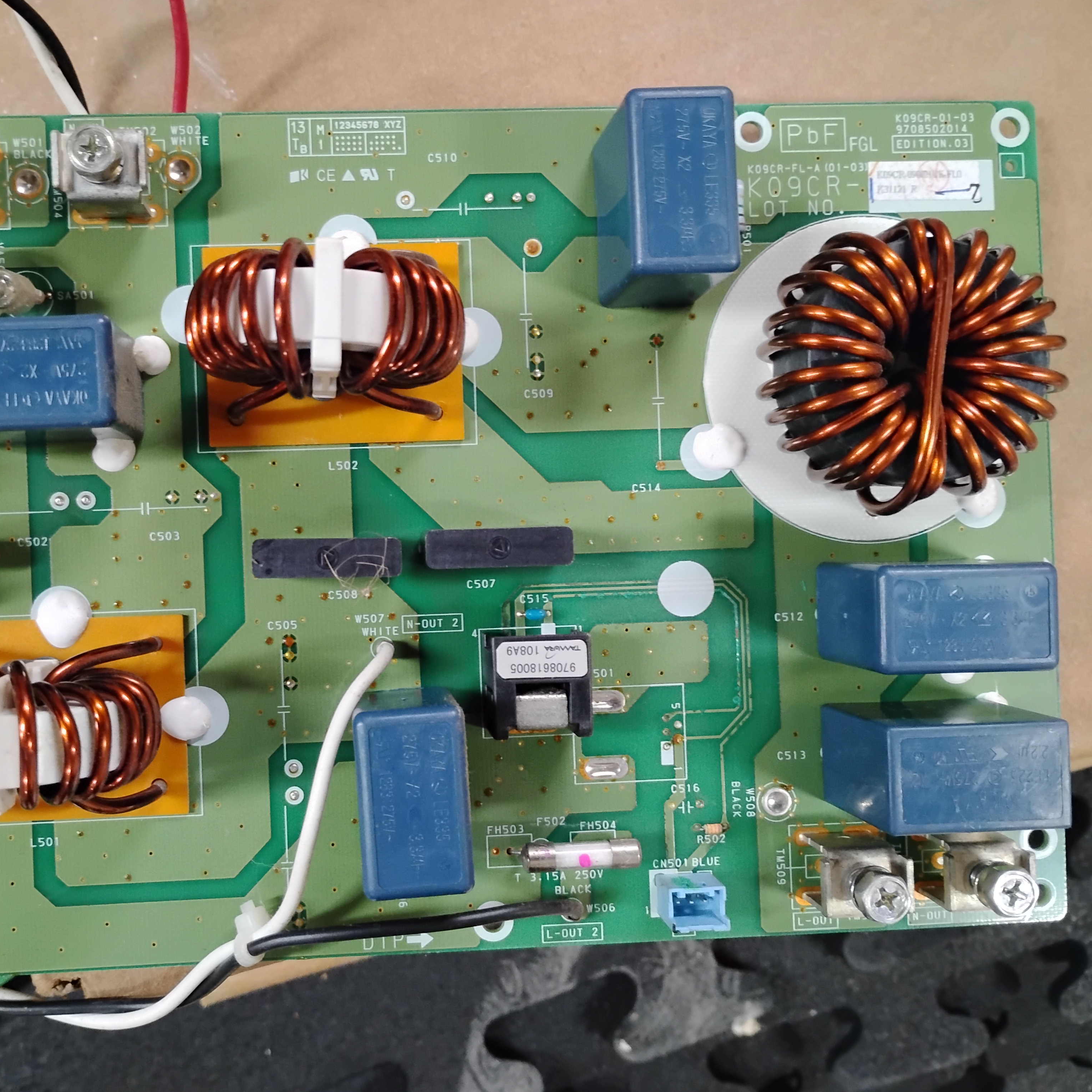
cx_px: 422
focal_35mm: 33
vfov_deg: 49.7
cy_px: 546
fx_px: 1178
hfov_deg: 49.3
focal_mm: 4.26
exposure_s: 1/30
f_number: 1.8
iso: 1172
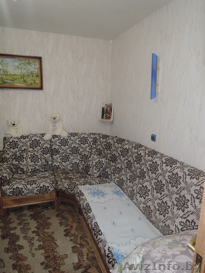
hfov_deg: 56.8
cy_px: 136
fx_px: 190
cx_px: 102
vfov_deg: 71.6
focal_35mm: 24
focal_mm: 5.1
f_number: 2.8
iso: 200
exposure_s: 1/30
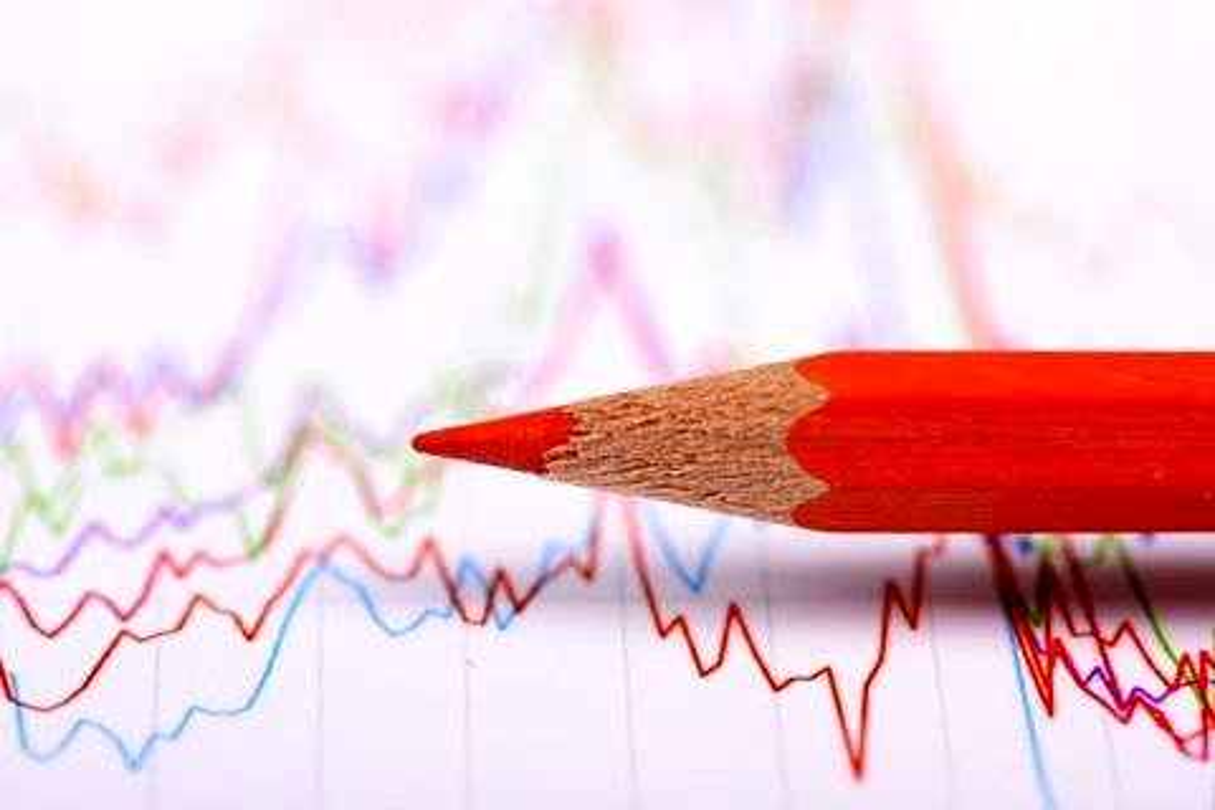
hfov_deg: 19.5
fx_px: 3543
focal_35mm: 105
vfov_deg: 13.0
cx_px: 608
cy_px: 405
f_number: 11
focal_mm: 105
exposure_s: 1/125
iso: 200
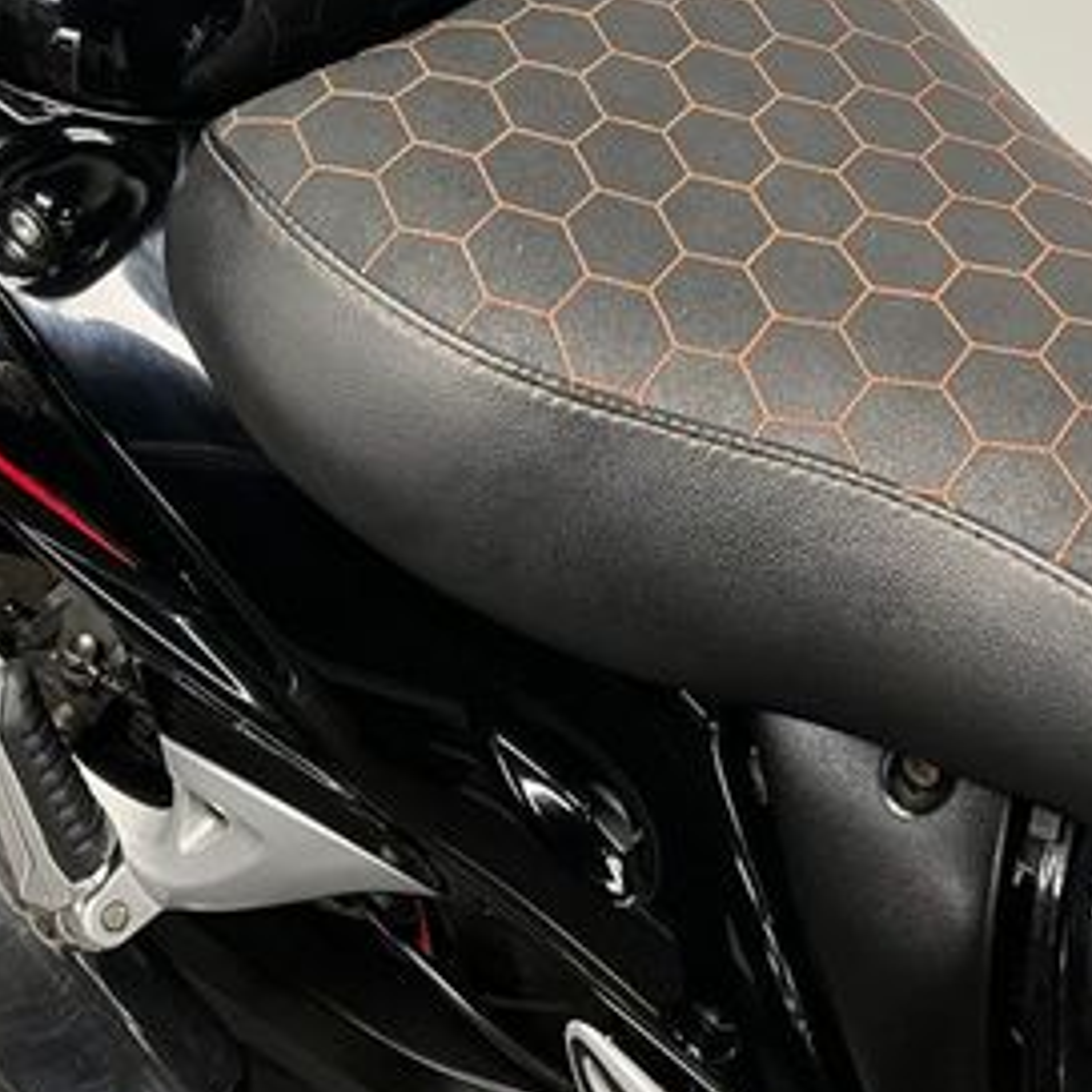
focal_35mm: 54
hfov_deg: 31.6
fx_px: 1927
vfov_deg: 30.7
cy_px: 181
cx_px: 558
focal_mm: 5.1
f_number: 1.6
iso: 125
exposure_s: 1/50
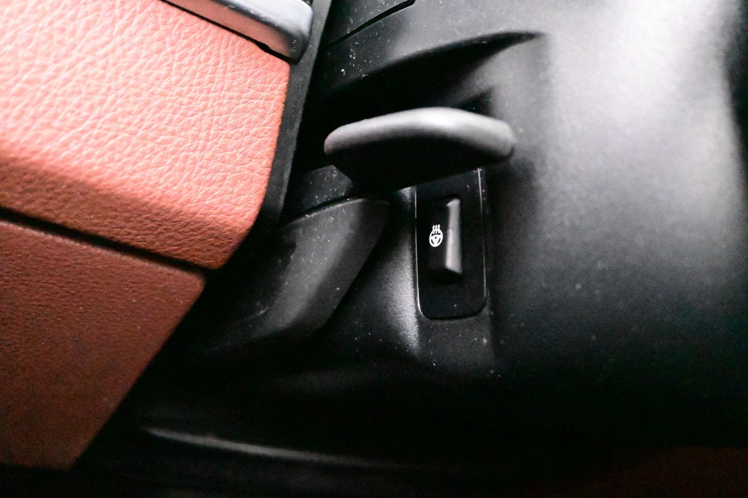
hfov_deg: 48.7
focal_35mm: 40
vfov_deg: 33.6
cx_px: 374
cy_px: 249
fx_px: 826
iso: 51200
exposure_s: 1/25
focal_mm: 26.5
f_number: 4.5
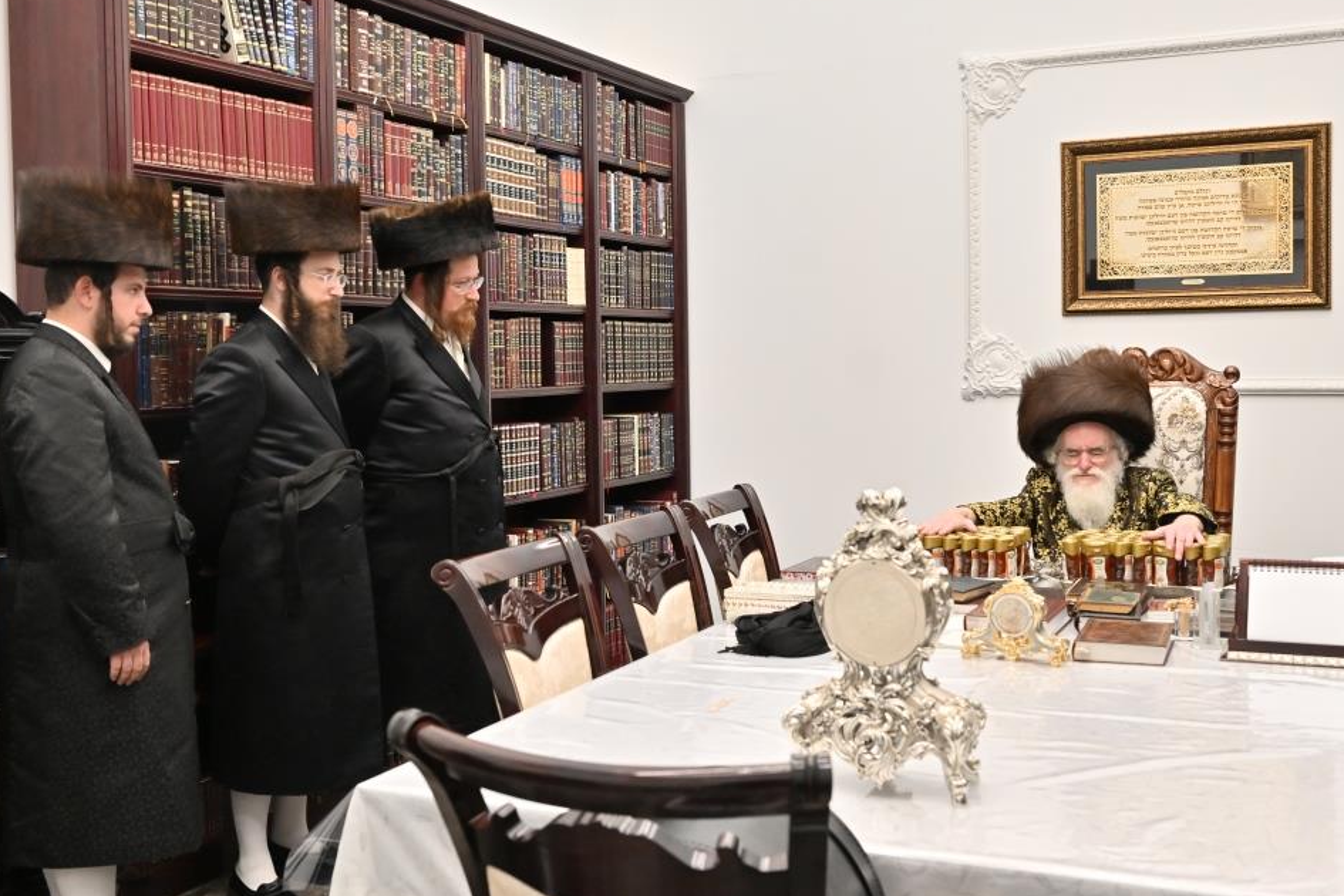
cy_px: 418
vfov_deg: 34.2
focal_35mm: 39
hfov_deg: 49.6
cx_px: 674
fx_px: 1456
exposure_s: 1/250
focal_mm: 24
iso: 640
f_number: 4
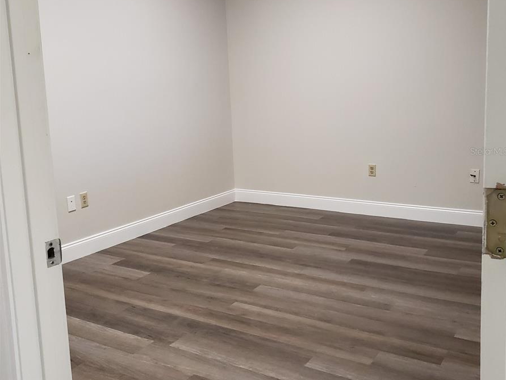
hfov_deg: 52.6
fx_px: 512
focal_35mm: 35
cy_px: 151
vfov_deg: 40.5
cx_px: 255
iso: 250
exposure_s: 1/40
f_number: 2.4
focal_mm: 4.3
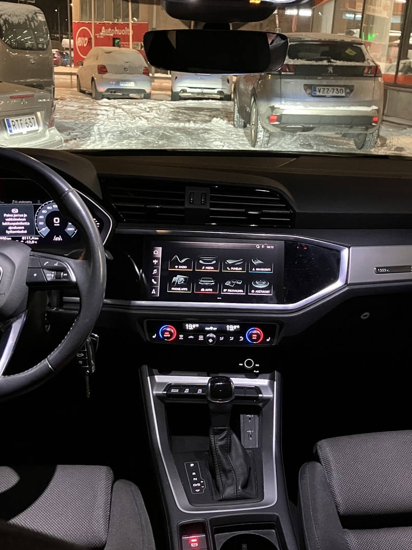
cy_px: 279
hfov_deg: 37.7
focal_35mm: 38
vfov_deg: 49.0
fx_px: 603
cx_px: 230
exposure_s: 1/23
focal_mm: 3.99
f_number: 1.8
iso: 640
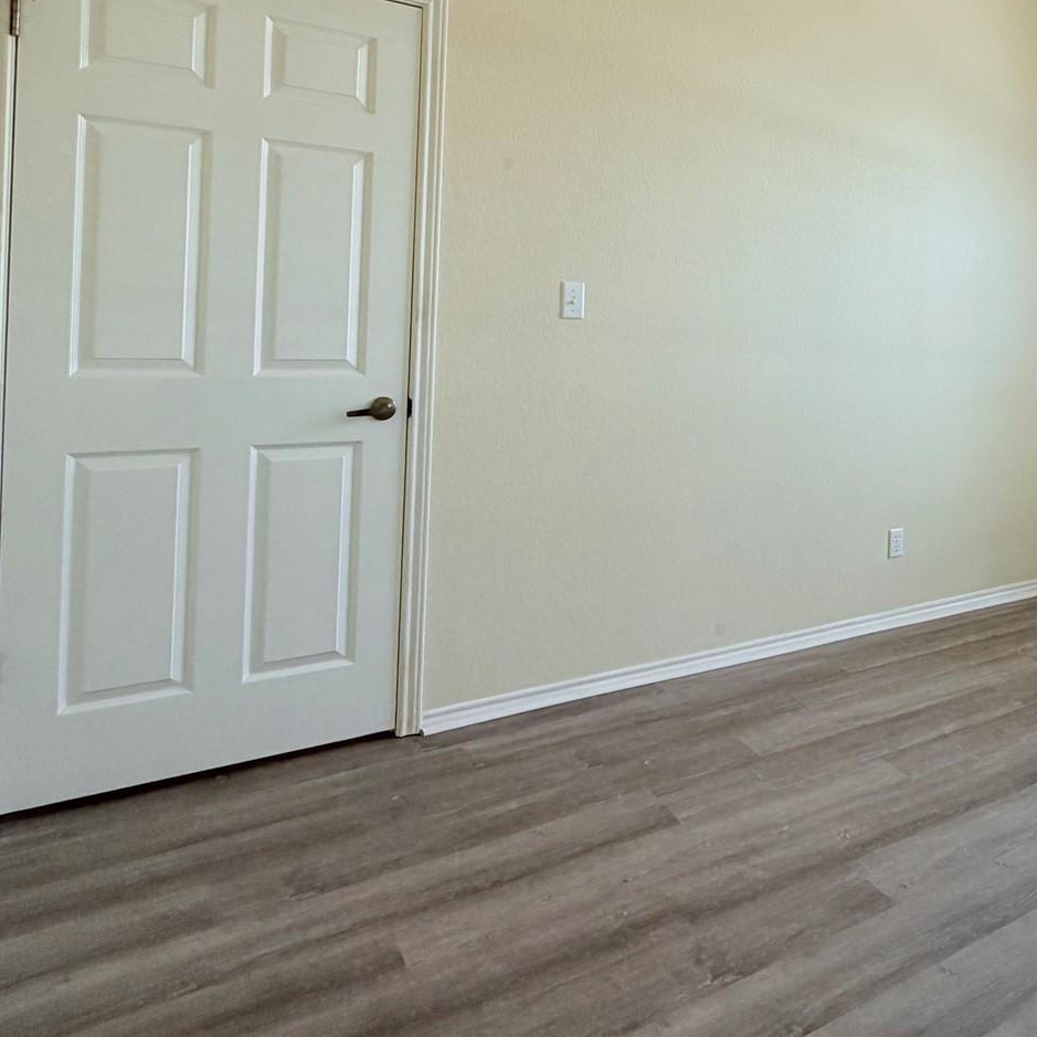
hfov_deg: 53.3
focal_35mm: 27
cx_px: 891
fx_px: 915
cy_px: 327
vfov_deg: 57.5
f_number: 2.2
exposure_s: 1/121
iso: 160
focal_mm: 2.22
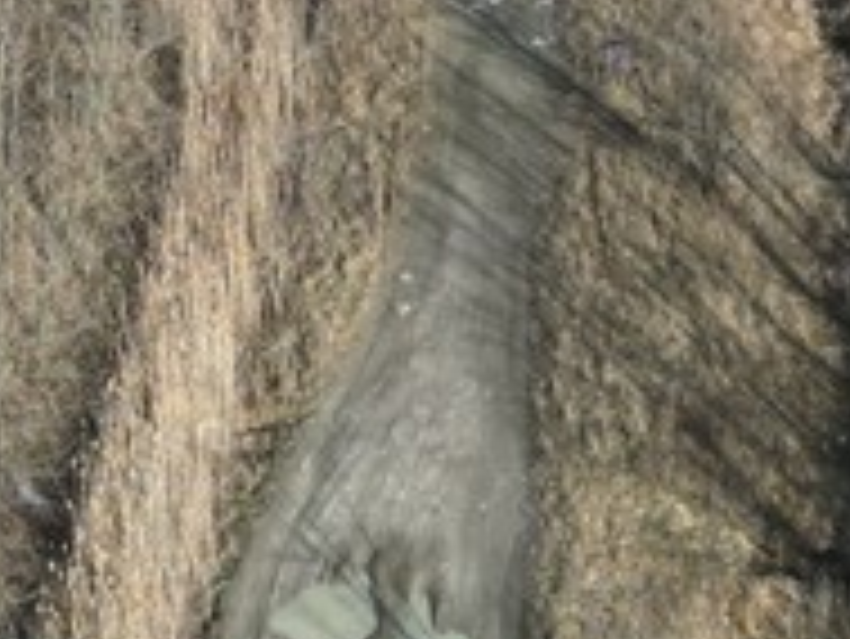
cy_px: -518
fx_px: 3194
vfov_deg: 10.7
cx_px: 306
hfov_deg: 15.1
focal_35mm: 130
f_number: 1.7
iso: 110
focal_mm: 6.72
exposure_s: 1/1600
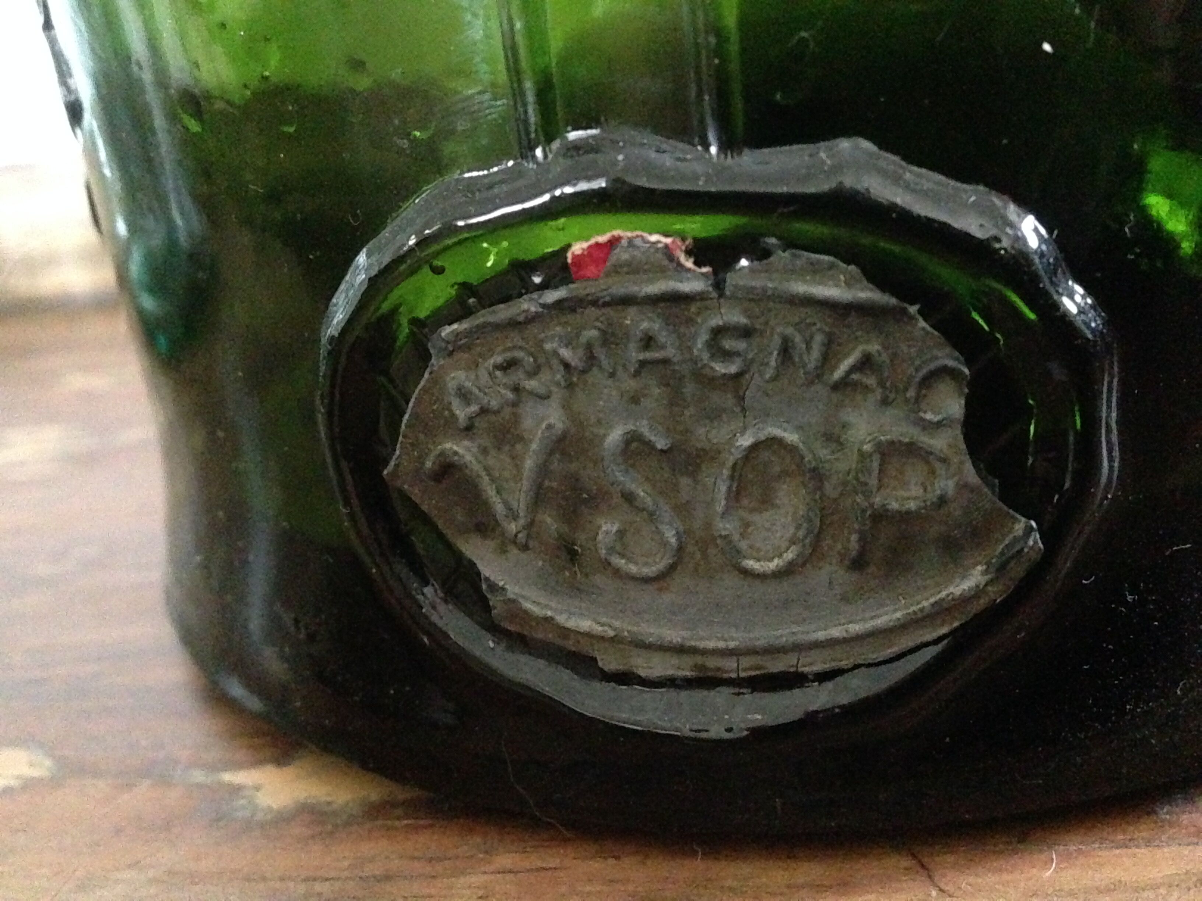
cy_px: 450
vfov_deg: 42.9
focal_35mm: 33
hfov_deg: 55.4
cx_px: 601
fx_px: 1146
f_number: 2.4
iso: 2000
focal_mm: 4.12
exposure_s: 1/15
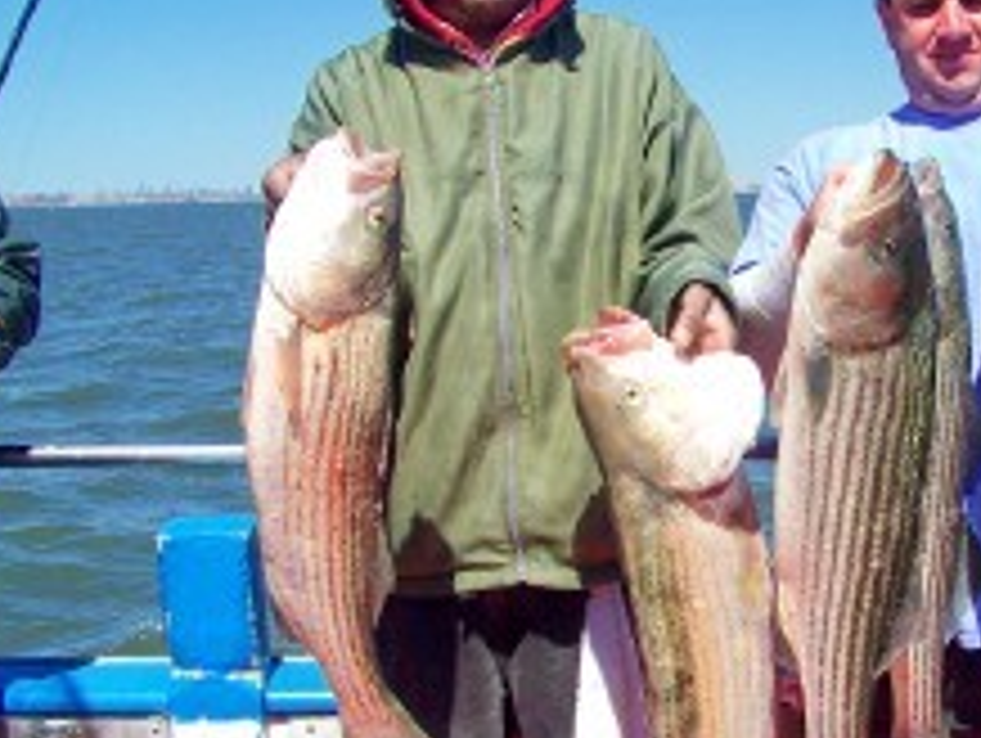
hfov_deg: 29.1
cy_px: 418
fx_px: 1872
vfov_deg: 22.3
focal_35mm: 66
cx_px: 688
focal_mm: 5.85
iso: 64
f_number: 4
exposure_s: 1/500
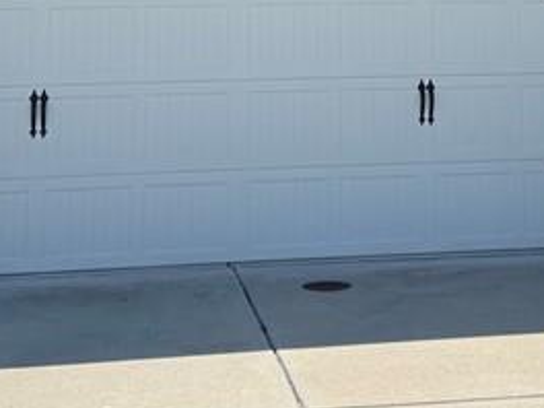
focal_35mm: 93
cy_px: -171
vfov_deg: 14.9
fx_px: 1462
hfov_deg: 20.9
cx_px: 408
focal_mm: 6.76
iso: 80
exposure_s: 1/4608
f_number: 1.78
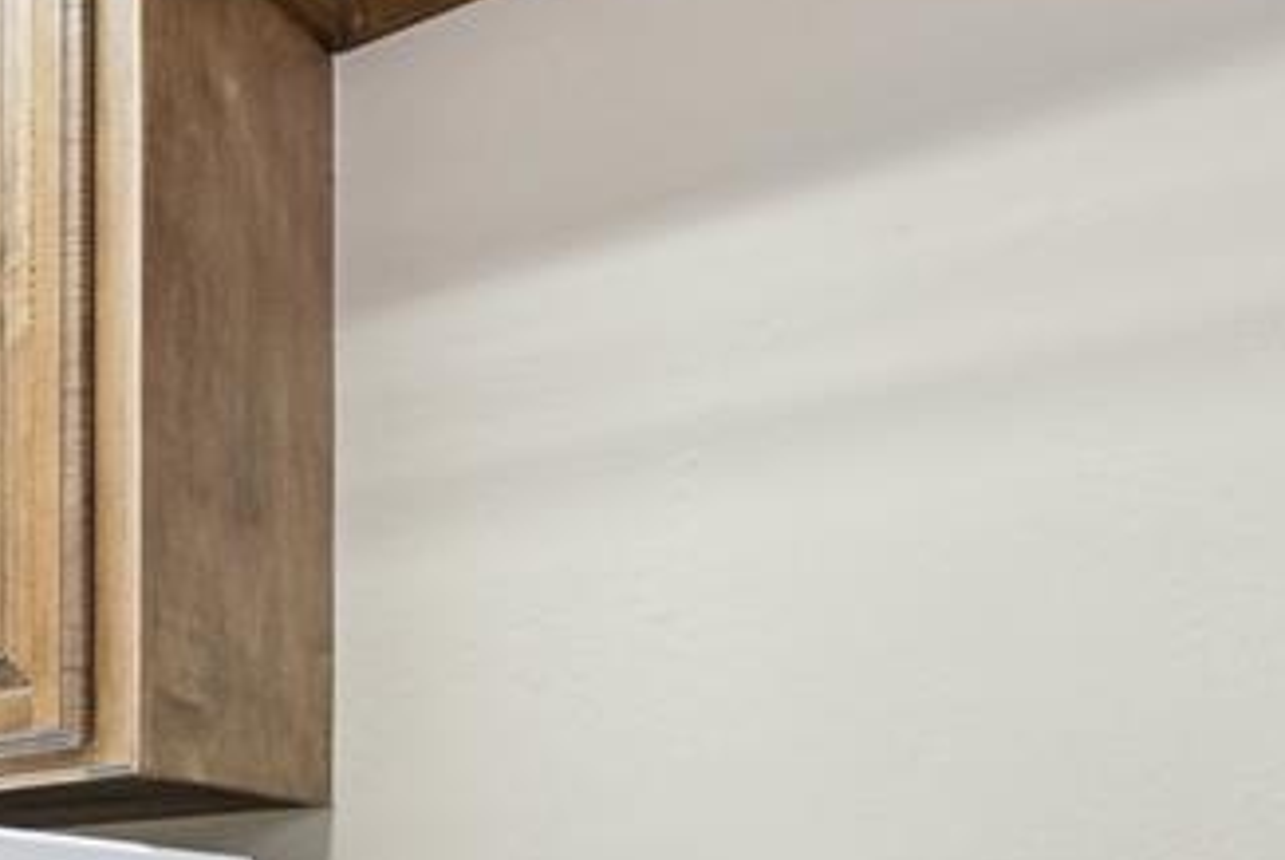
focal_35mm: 47
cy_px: 1034
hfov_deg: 38.6
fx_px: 1679
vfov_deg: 25.7
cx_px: 97
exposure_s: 1/8
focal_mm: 10
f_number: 6.3
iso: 200
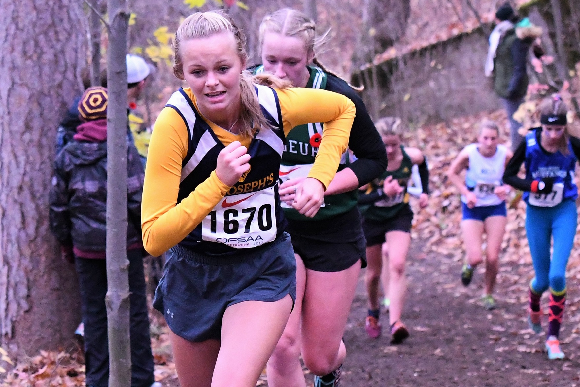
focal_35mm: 105
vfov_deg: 13.0
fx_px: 1692
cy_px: 194
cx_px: 290
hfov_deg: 19.5
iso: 6400
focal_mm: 70
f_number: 5
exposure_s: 1/800
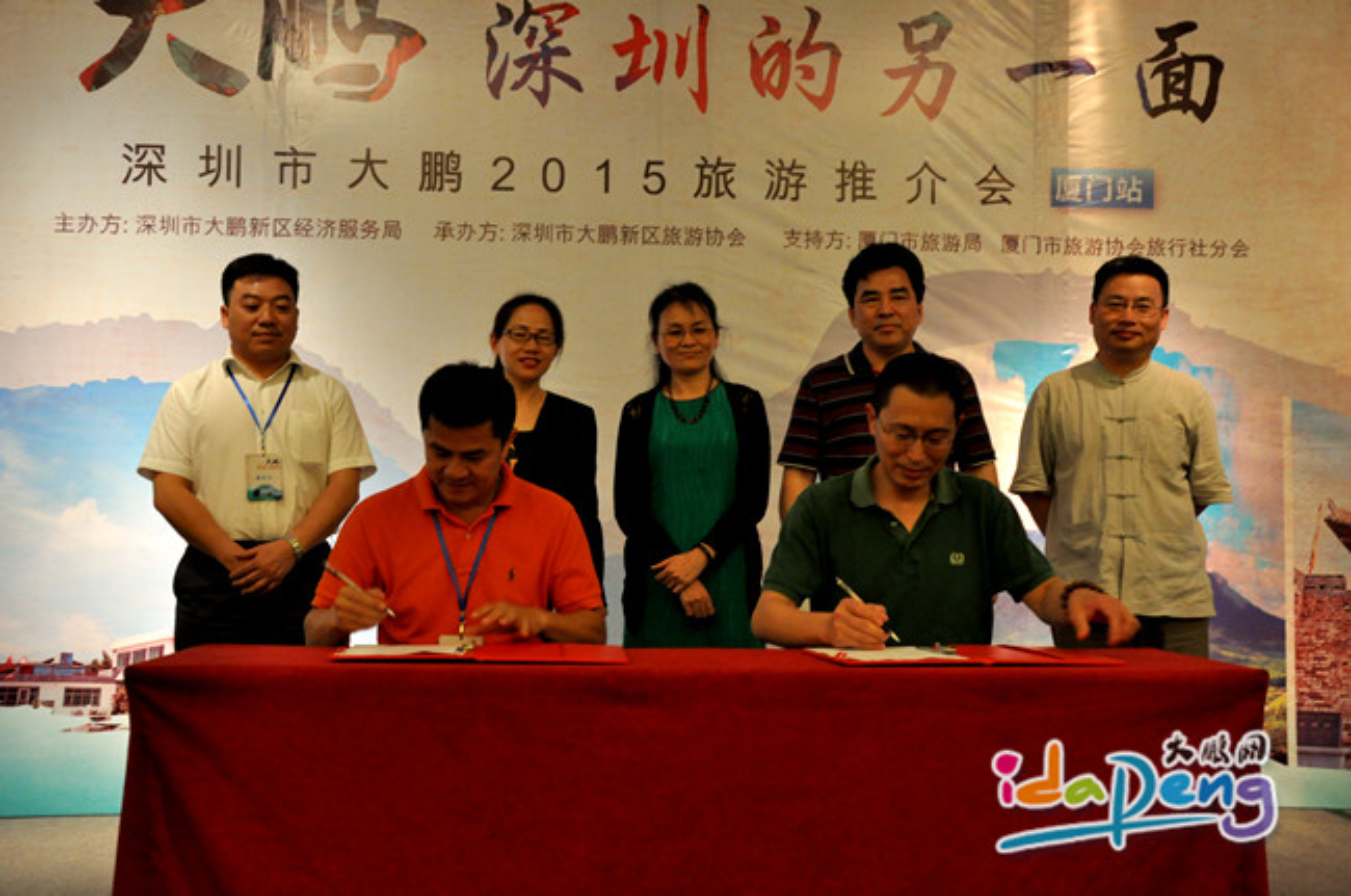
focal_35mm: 39
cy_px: 448
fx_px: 1461
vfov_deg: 34.1
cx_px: 676
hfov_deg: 49.6
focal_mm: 26
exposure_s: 1/40
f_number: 4.5
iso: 1250
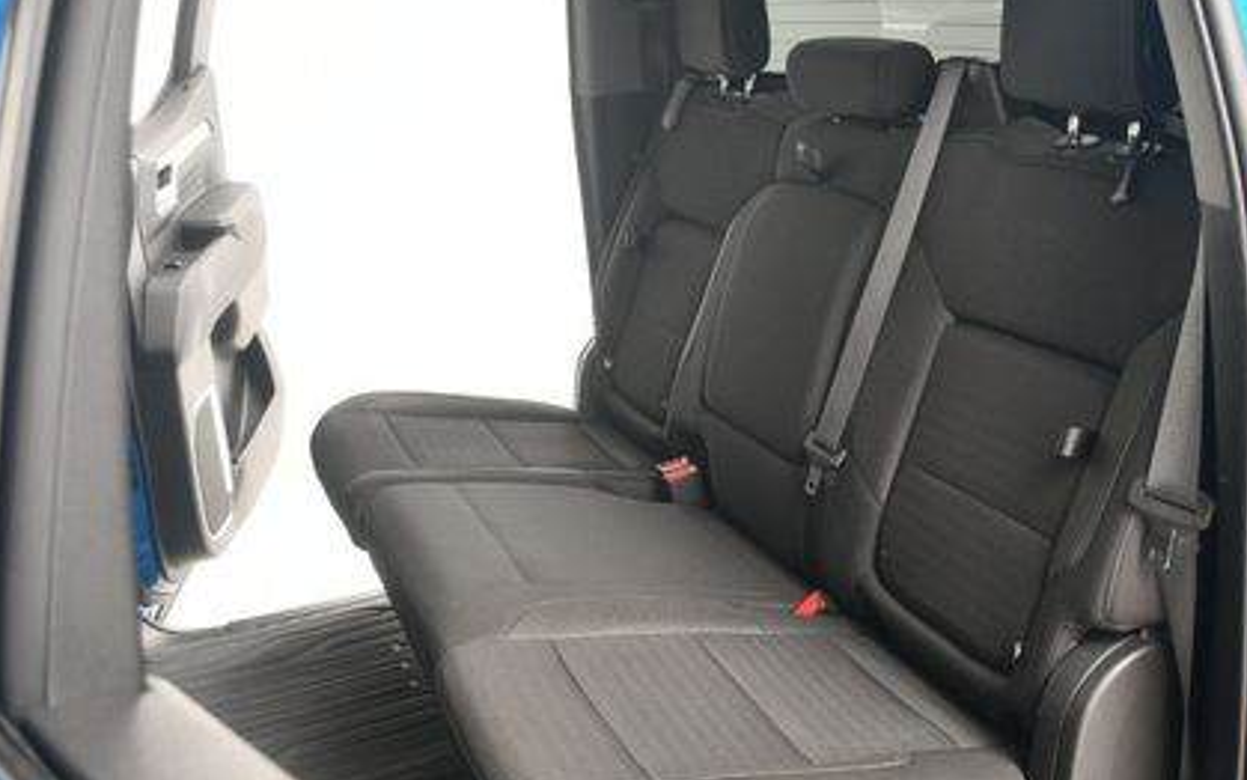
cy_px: 378
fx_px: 1428
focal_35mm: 42
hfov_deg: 46.6
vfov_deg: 30.5
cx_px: 804
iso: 100
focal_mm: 18
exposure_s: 1/160
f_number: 4
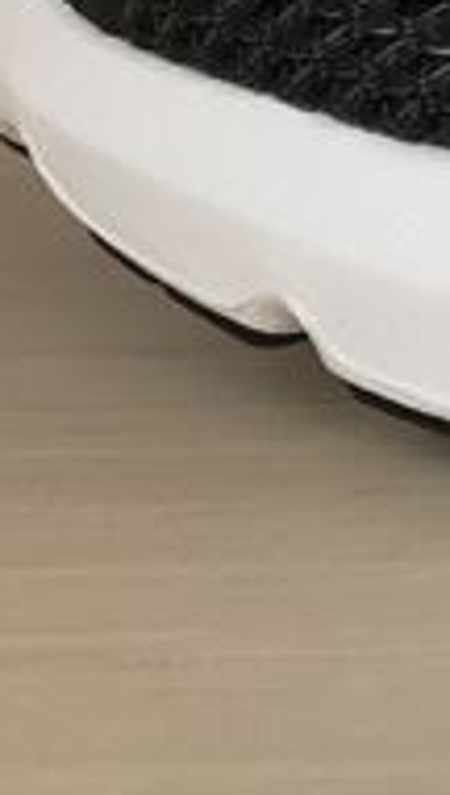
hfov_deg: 7.7
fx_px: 2789
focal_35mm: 132
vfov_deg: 15.5
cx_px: 1454
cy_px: -204
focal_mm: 4.15
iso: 32
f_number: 2.2
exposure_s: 1/120
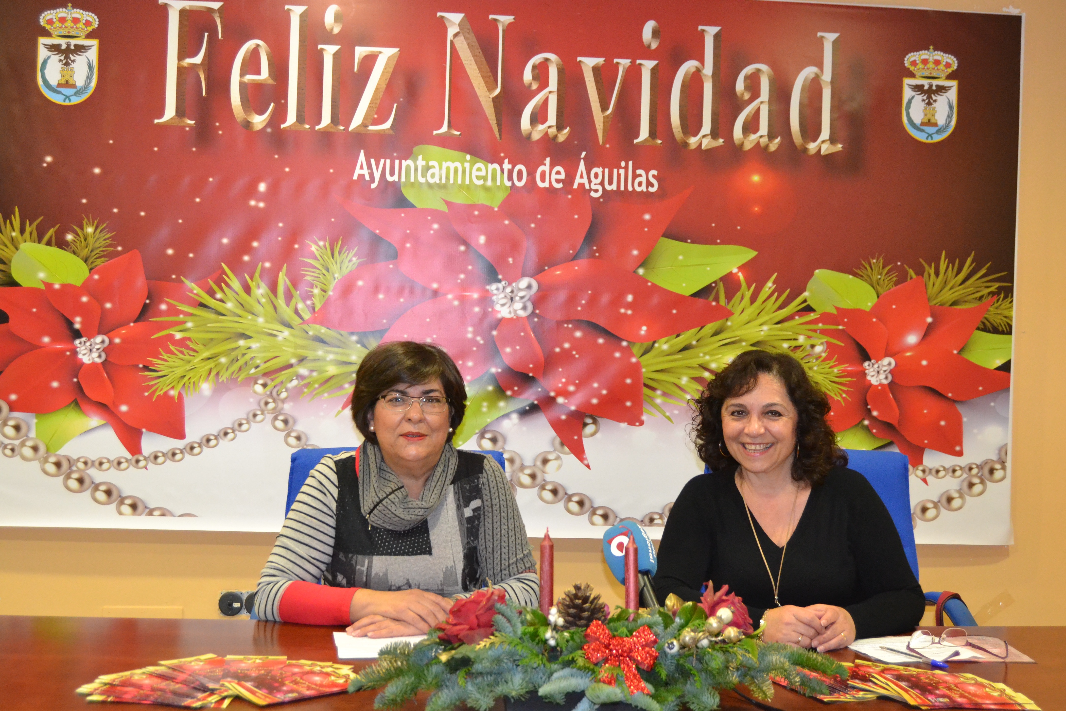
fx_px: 1155
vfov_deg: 34.2
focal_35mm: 39
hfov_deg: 49.6
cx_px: 533
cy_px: 356
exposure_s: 1/60
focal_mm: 26
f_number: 4
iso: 2500
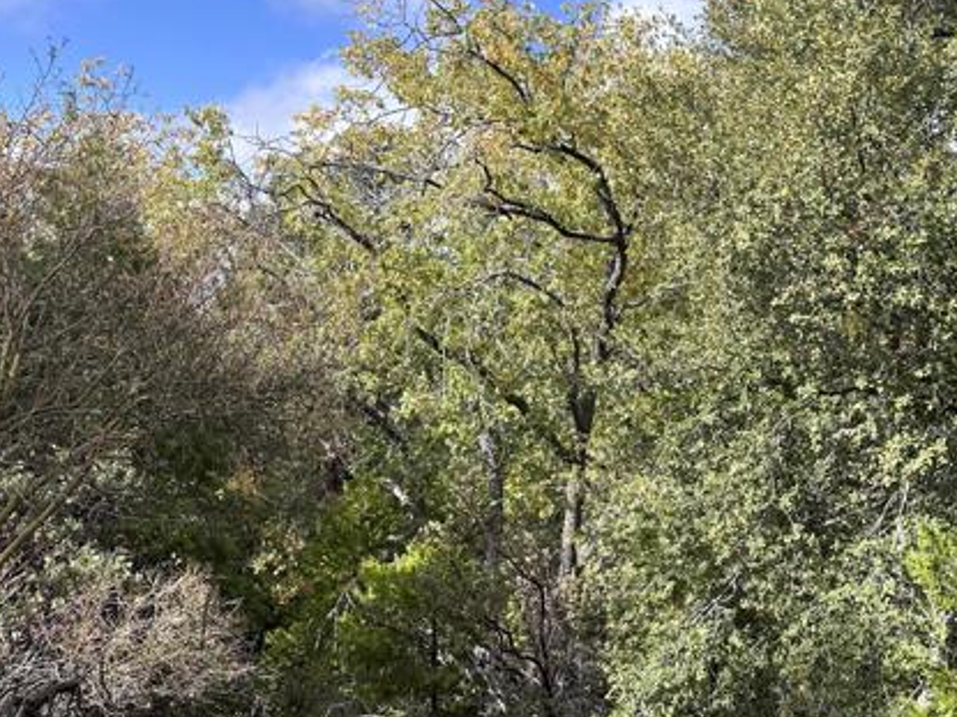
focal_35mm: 37
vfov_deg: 38.6
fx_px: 1023
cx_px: 671
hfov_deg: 48.9
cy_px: 371
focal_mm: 6.86
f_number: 1.78
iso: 80
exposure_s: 1/2110
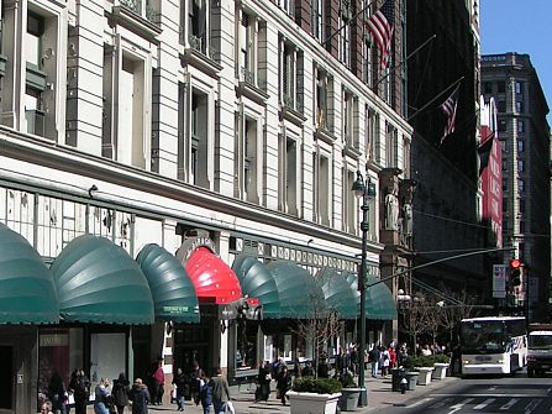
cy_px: 264
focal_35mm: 68
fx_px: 1084
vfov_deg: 21.5
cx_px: 140
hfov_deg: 28.2
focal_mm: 5.8
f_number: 5.6
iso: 50
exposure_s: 1/500
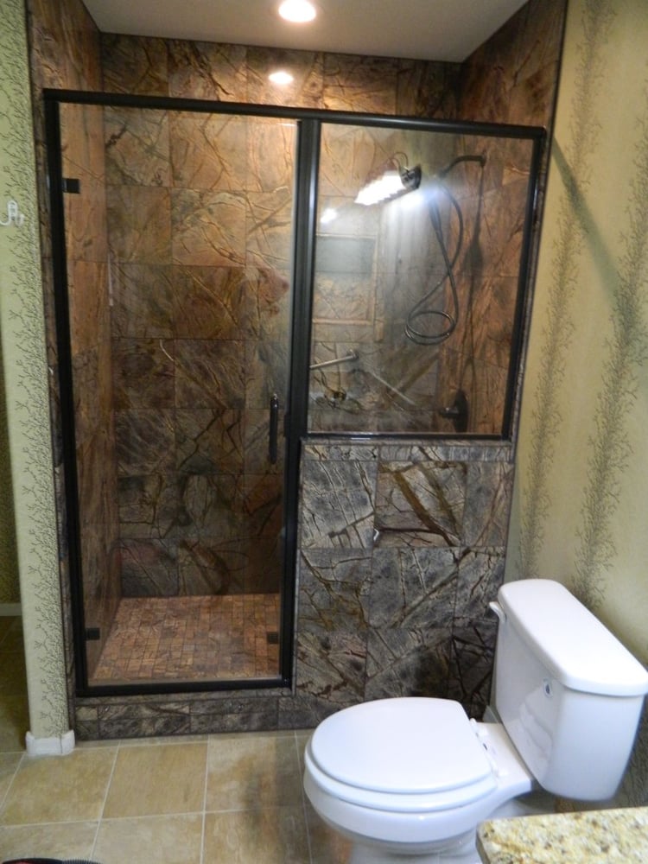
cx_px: 324
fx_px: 624
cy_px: 432
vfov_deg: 69.4
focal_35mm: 25
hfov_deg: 54.9
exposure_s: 1/25
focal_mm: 4.5
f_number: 3.1
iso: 400
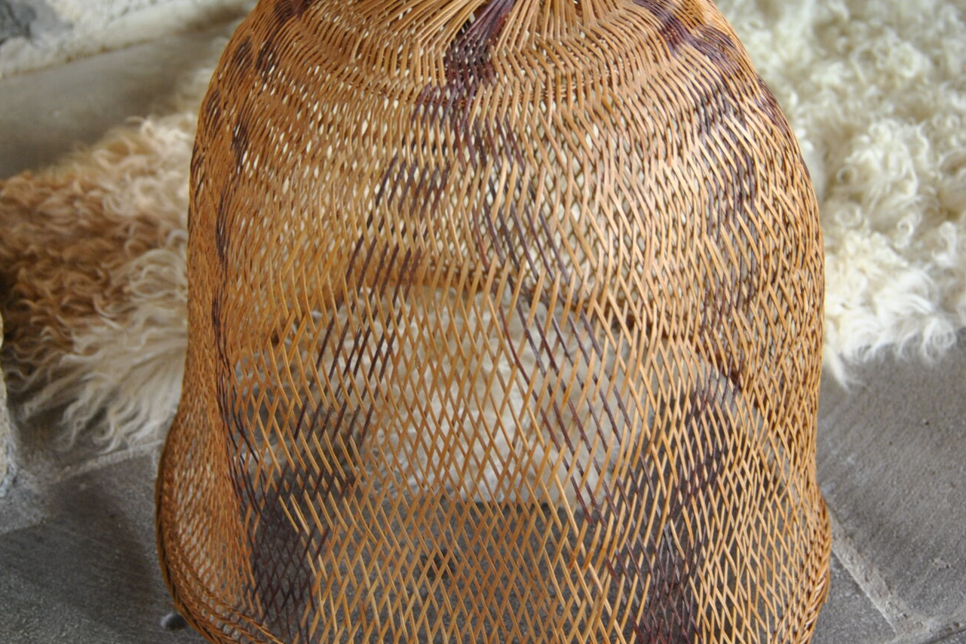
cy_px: 256
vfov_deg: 23.0
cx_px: 481
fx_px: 1583
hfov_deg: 33.9
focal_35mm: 59
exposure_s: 1/30
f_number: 4
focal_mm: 26
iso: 320
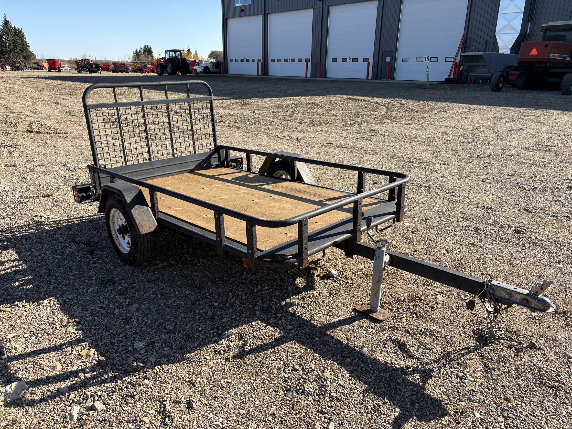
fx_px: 430
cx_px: 286
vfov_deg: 53.1
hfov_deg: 67.3
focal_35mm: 26
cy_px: 214
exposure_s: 1/2012
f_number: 1.6
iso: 50
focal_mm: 5.96
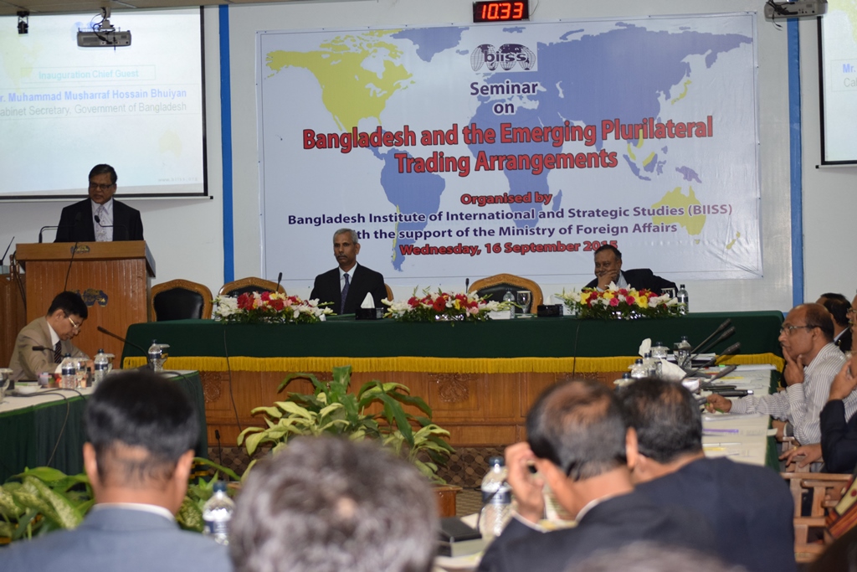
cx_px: 428
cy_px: 286
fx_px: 1964
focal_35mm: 82
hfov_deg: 24.6
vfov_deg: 16.6
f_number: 4
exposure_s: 1/60
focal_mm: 55
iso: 800
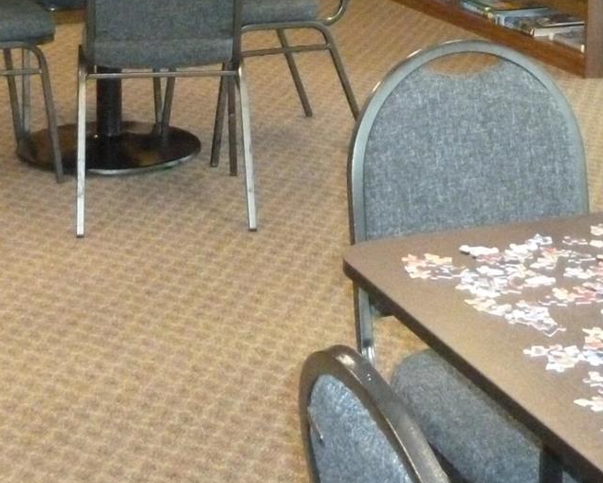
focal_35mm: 88
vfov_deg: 16.4
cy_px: -162
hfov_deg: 21.7
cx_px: 331
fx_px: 1571
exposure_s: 1/60
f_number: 3.3
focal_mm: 5
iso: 800
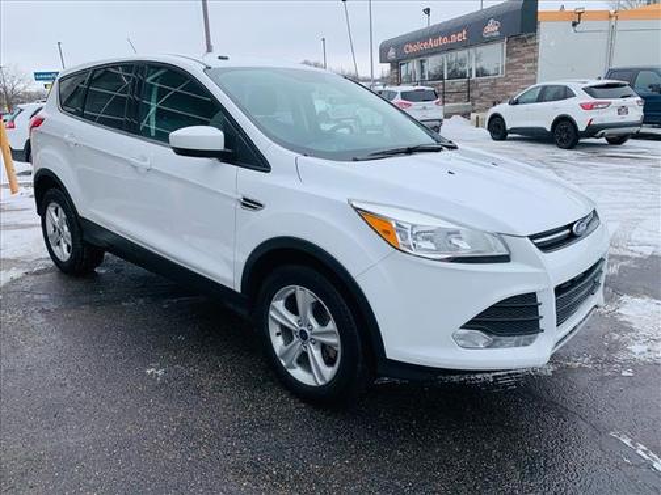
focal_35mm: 26
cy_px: 248
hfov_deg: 67.3
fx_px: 496
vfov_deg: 53.1
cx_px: 330
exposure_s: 1/1011
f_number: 1.8
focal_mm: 4.25
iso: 25
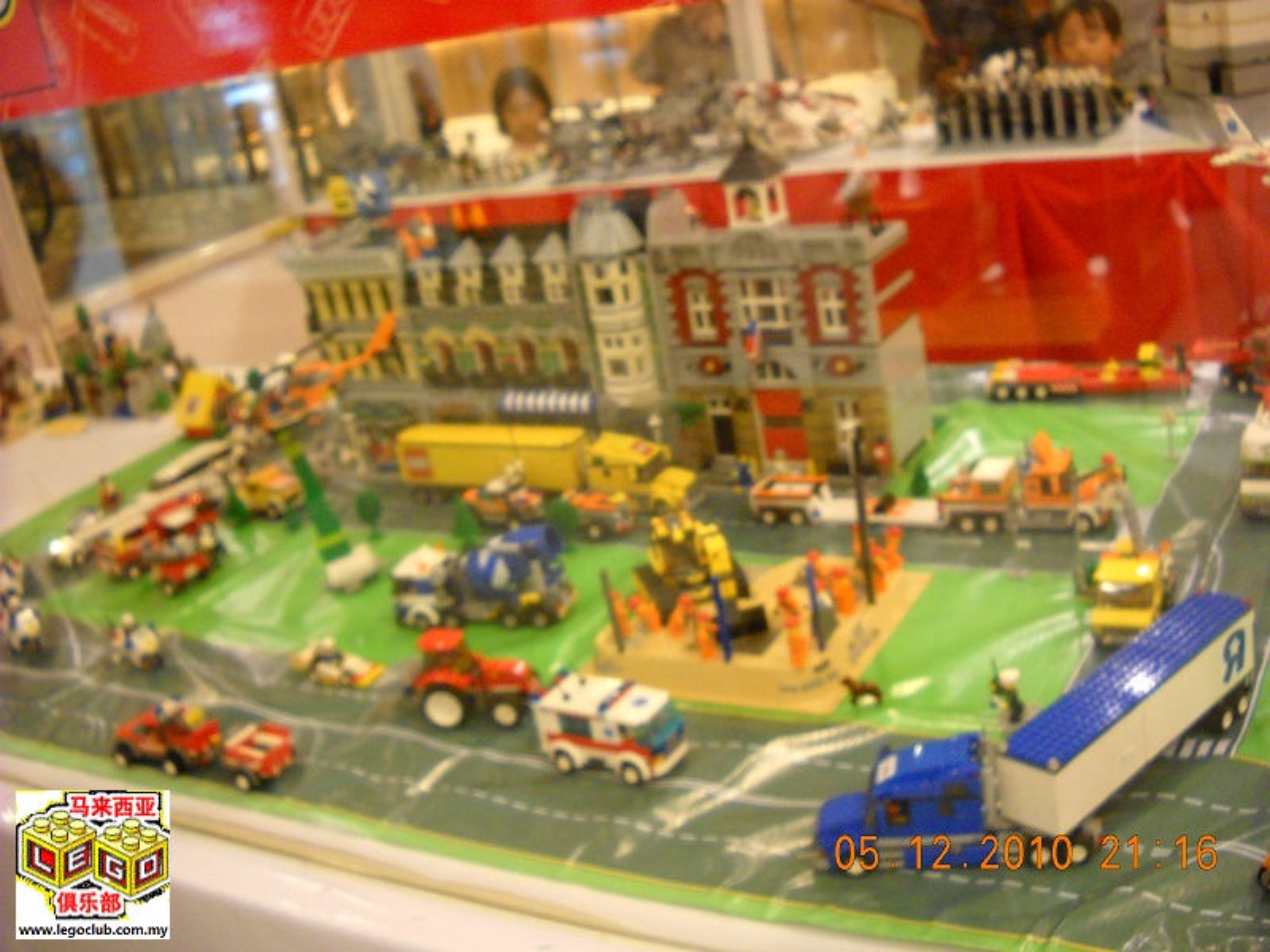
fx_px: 1504
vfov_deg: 35.1
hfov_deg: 45.8
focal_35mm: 41
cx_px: 635
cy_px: 476
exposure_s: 1/23
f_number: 3.1
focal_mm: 6.72
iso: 400
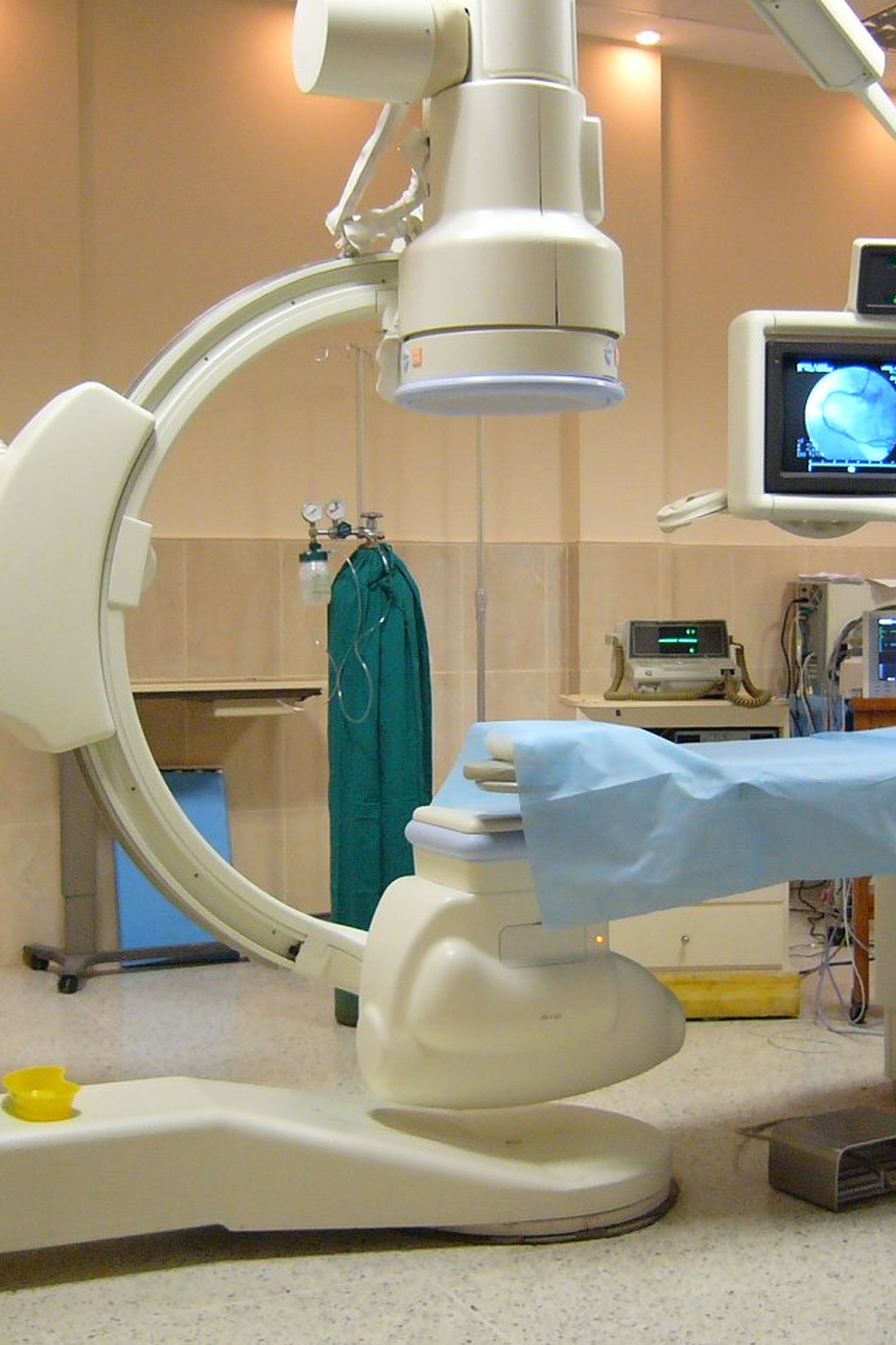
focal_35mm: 49
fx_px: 1829
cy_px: 672
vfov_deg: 40.3
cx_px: 452
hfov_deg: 27.5
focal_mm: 5.8
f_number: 2.8
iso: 200
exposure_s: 1/10
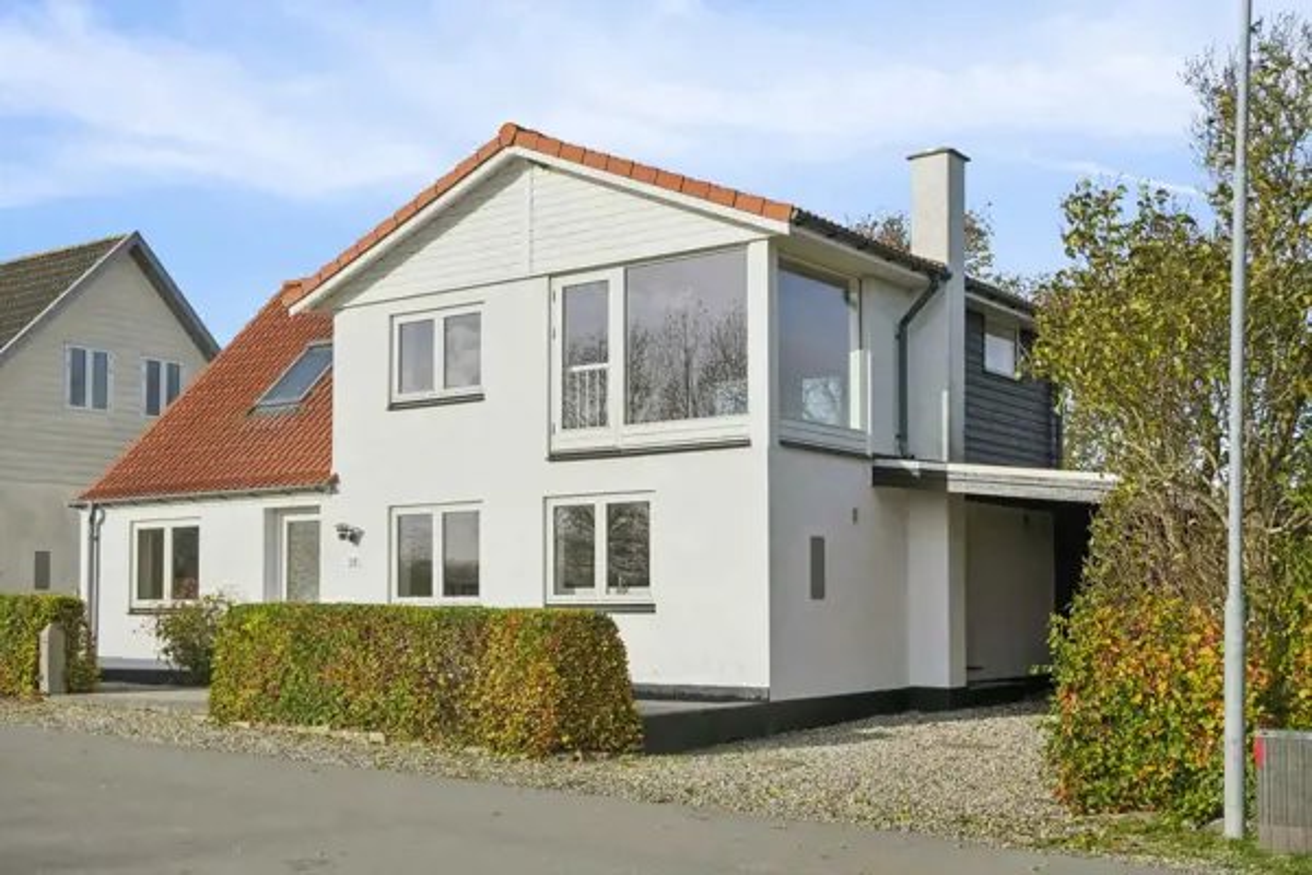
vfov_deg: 33.0
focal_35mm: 40
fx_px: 1476
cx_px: 656
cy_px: 438
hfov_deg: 47.9
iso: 200
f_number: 4
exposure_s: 1/4000
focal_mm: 27
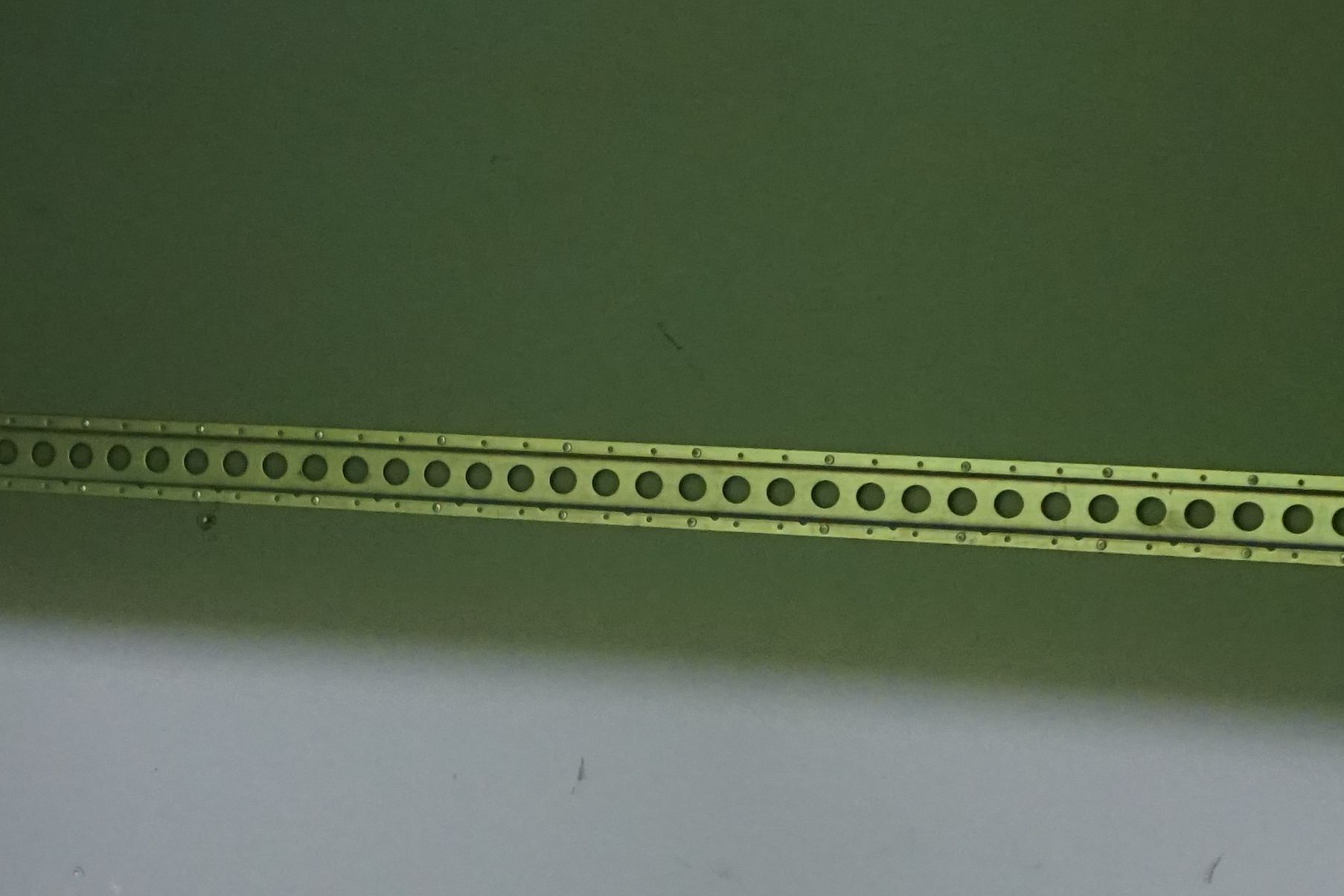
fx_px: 3472
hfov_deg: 21.2
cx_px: 42
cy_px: 836
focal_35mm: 93
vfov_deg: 14.5
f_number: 5.6
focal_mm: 28
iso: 3200
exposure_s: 1/60
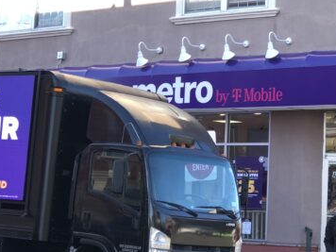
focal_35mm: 123
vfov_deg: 12.0
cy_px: 141
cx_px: 184
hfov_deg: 16.0
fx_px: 1194
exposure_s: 1/60
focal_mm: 6.6
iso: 20
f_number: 2.8
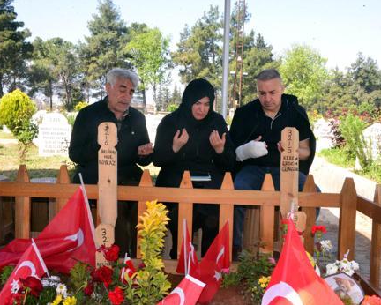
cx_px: 206
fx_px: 463
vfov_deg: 36.5
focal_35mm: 41
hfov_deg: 44.7
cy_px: 152
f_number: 25
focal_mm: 36
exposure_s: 1/200
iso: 3200
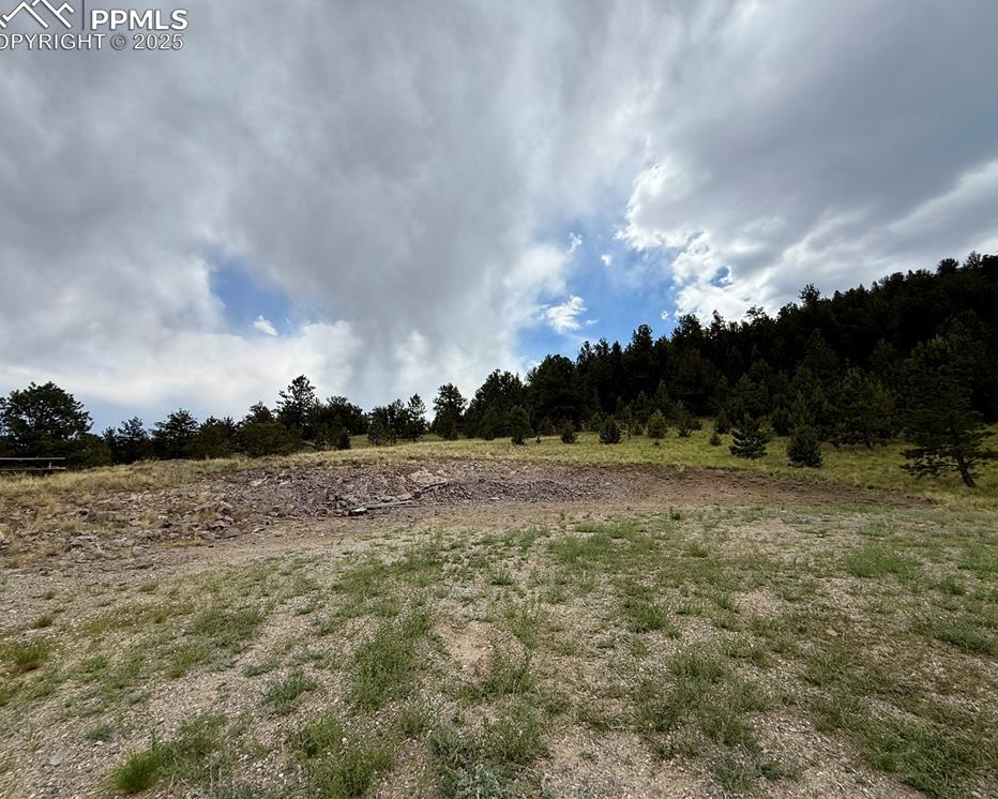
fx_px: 443
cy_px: 401
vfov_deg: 84.1
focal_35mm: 15
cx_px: 521
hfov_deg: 96.7
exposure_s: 1/2611
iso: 50
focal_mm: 2.22
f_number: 2.2
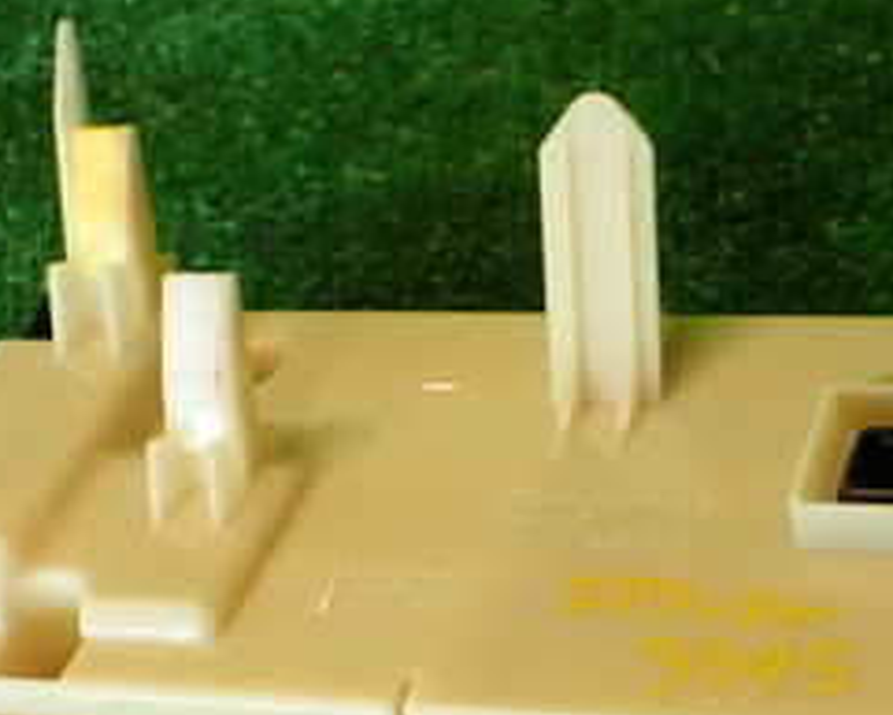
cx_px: 793
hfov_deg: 25.3
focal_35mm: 73
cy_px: 552
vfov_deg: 20.8
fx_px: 1930
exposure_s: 1/60
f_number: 2.3
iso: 200
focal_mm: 5.4
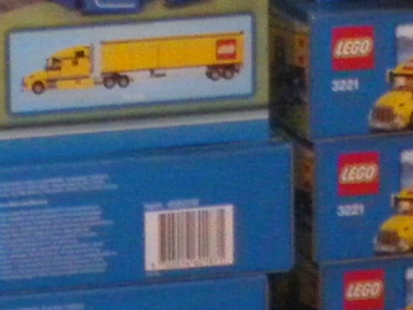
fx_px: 3209
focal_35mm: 269
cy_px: 255
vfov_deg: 5.5
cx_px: 38
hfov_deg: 7.3
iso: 400
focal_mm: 6.3
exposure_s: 1/50
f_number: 3.5
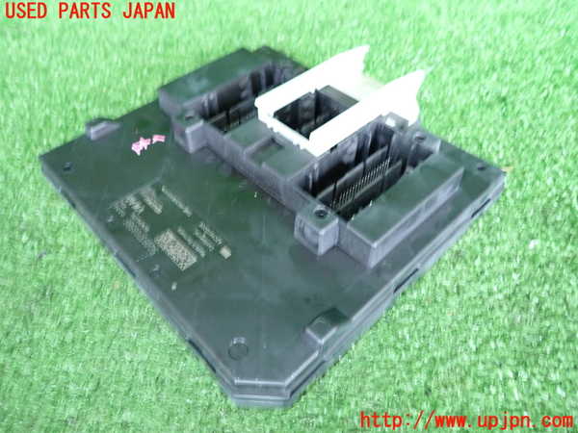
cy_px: 216
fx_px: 417
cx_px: 289
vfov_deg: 54.9
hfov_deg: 69.4
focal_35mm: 25
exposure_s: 1/13
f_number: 5.6
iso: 800
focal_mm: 4.5
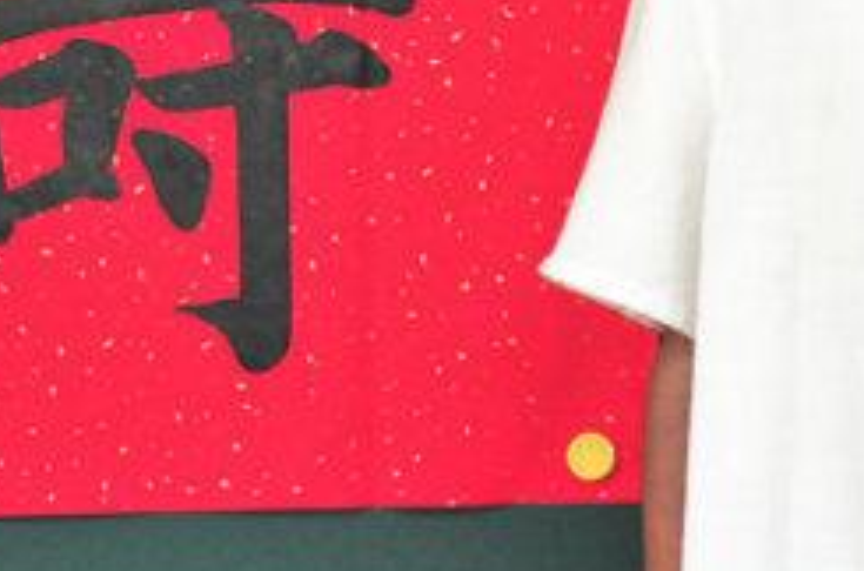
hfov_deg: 7.0
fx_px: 7086
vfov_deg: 4.6
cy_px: -157
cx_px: 487
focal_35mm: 296
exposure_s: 1/320
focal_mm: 70
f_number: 2.8
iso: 1000
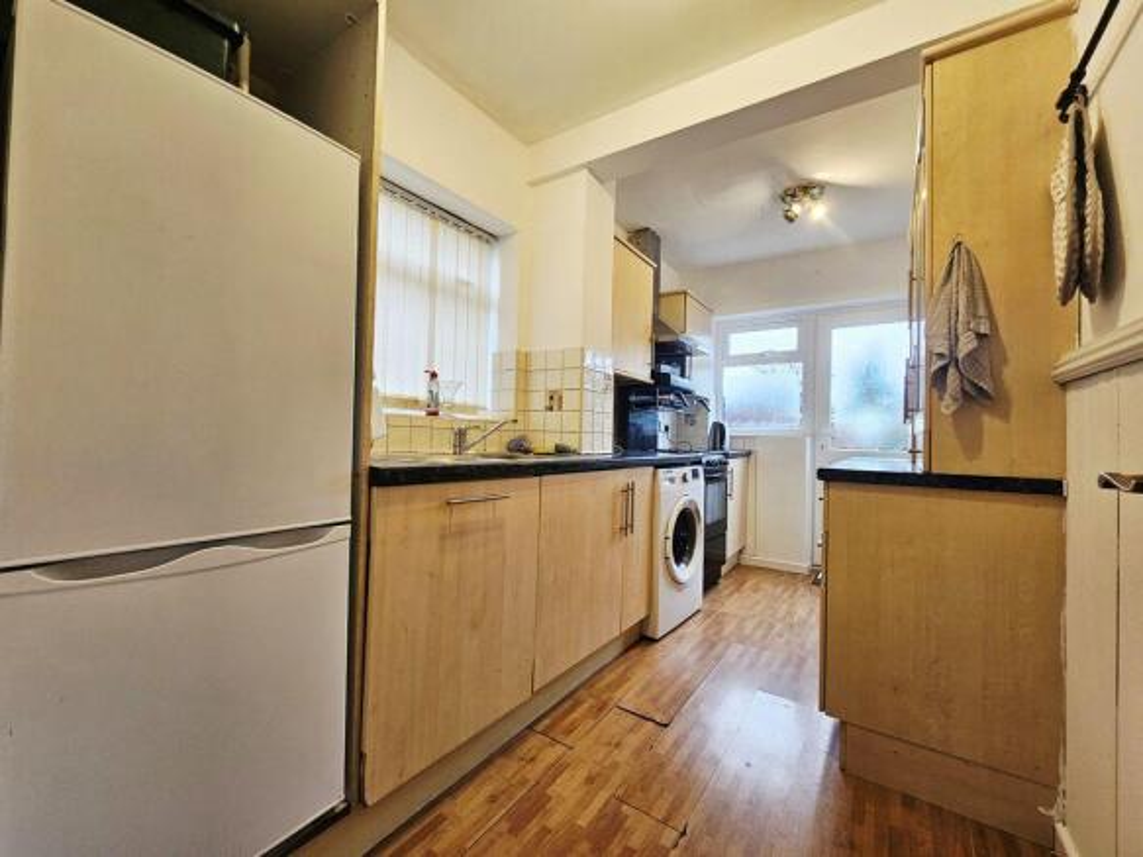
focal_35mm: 13
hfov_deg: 106.2
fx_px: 429
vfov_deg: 89.9
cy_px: 428
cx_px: 572
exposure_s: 1/50.3
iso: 100
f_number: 2.2
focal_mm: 2.2
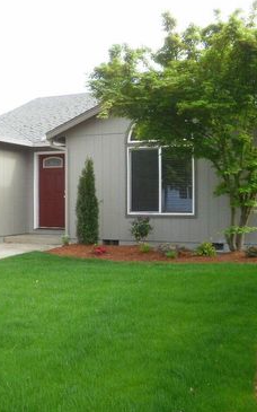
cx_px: 34
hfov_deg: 27.7
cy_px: 201
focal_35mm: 45
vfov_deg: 44.4
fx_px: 504
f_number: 2.9
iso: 100
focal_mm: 5.45
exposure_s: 1/500
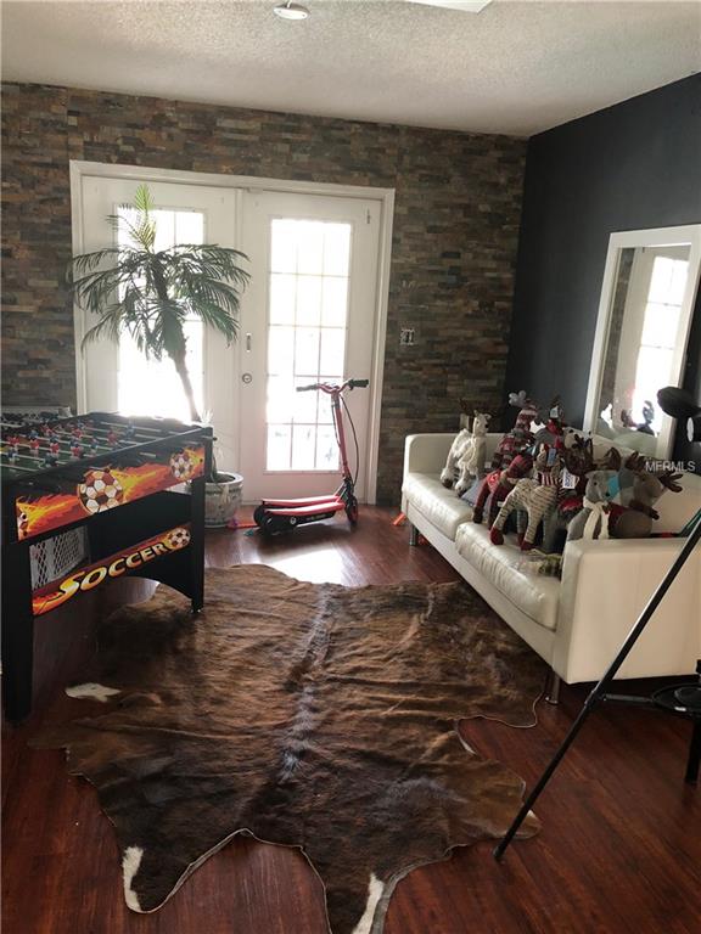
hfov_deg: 49.7
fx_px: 756
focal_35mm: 28
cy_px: 467
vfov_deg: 63.4
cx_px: 350
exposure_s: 1/15
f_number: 1.8
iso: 80
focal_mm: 4
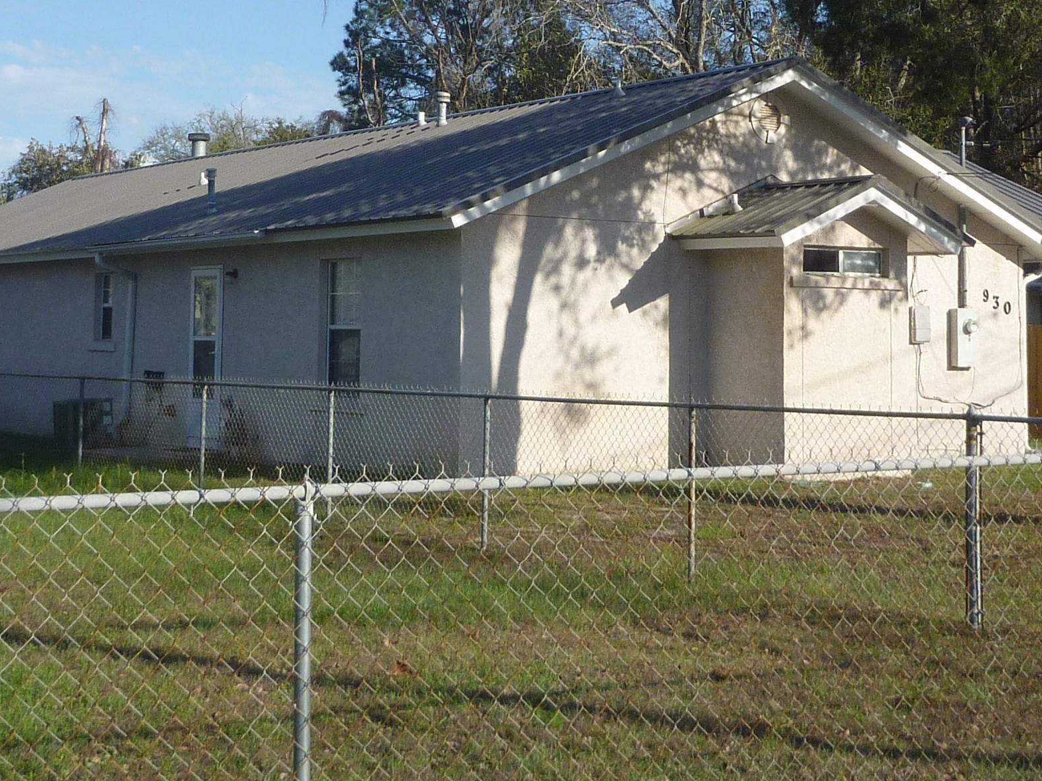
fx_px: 2017
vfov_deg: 21.7
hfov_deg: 29.0
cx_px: 514
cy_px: 159
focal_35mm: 67
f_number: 3.3
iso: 100
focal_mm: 4.9
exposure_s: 1/1000
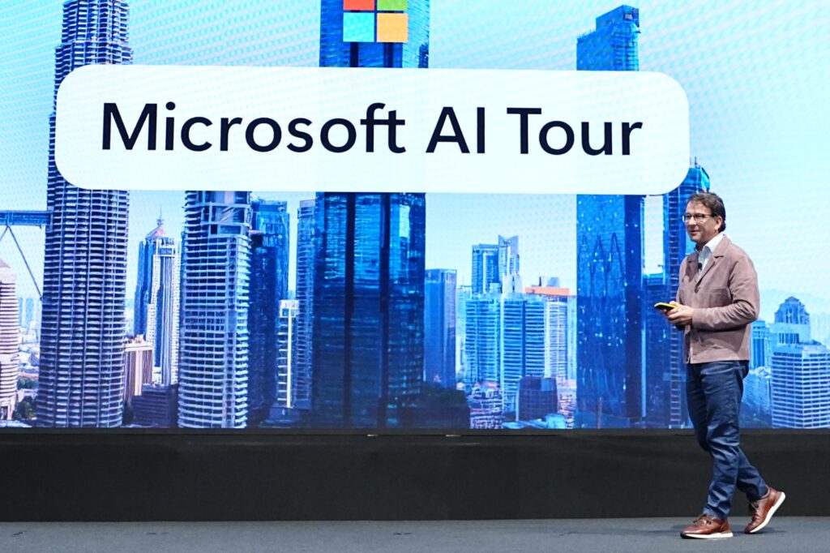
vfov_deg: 31.9
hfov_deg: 46.4
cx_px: 415
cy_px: 276
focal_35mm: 42
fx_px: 968
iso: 4000
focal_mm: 28
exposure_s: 1/250
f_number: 4
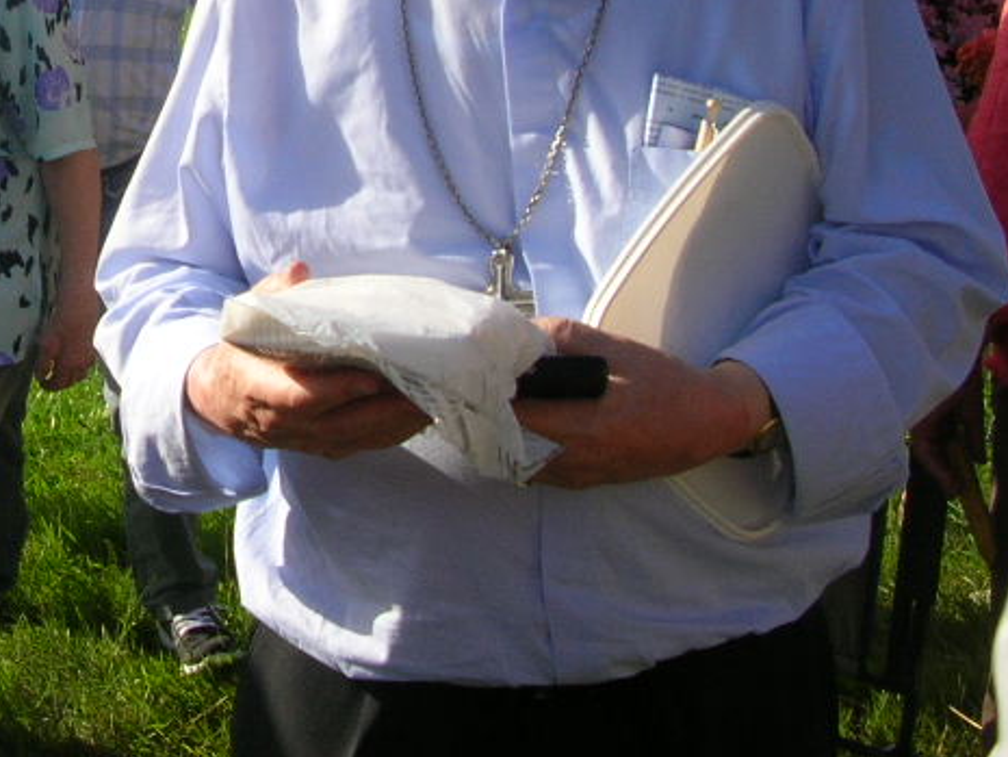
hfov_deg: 24.2
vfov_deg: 18.6
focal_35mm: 77
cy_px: -22
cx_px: -7
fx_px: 2243
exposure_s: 1/212
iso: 50
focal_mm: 5.8
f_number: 5.6
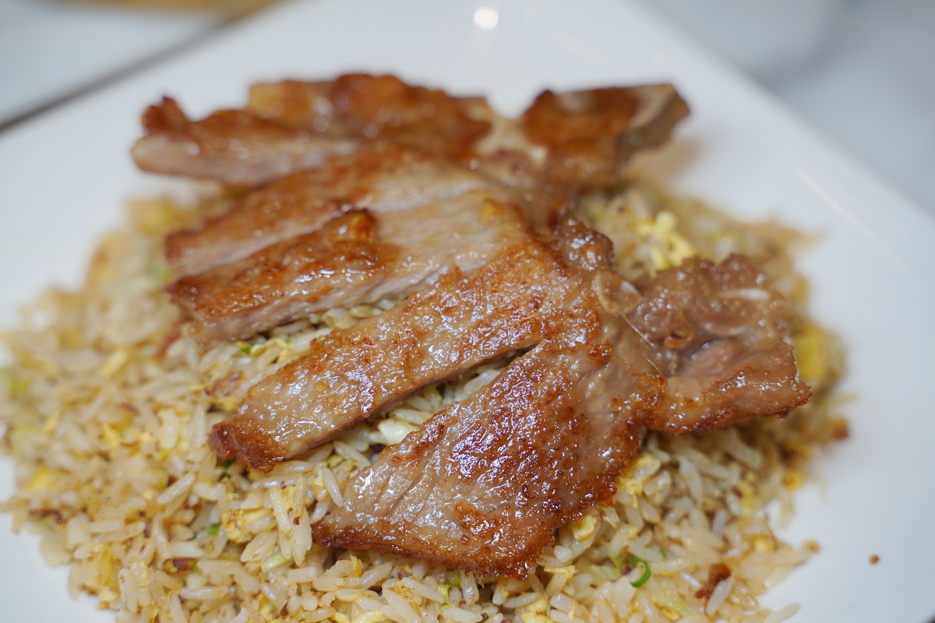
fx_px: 1948
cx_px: 468
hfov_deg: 27.0
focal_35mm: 75
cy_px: 312
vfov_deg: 18.2
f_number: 4
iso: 200
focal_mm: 75
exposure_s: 1/80
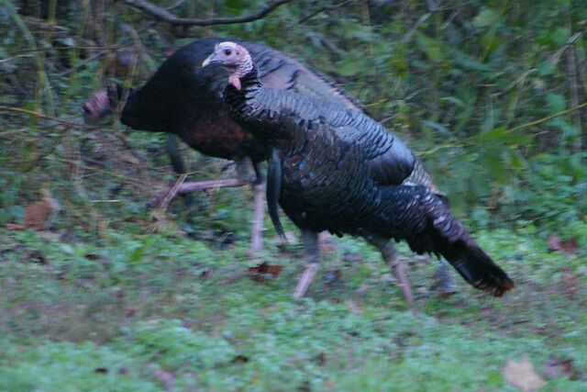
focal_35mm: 300
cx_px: 294
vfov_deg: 4.6
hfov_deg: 6.9
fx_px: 4892
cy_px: 196
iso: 800
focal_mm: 200
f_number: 5.6
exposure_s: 1/45
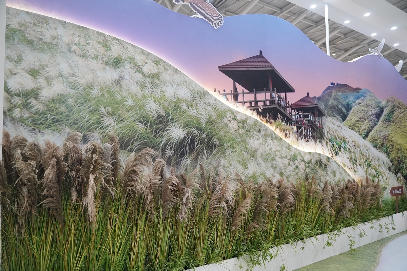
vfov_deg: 46.4
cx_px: 204
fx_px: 317
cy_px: 136
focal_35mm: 28
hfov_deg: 65.5
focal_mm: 28
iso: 1600
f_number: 2.8
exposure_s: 1/160
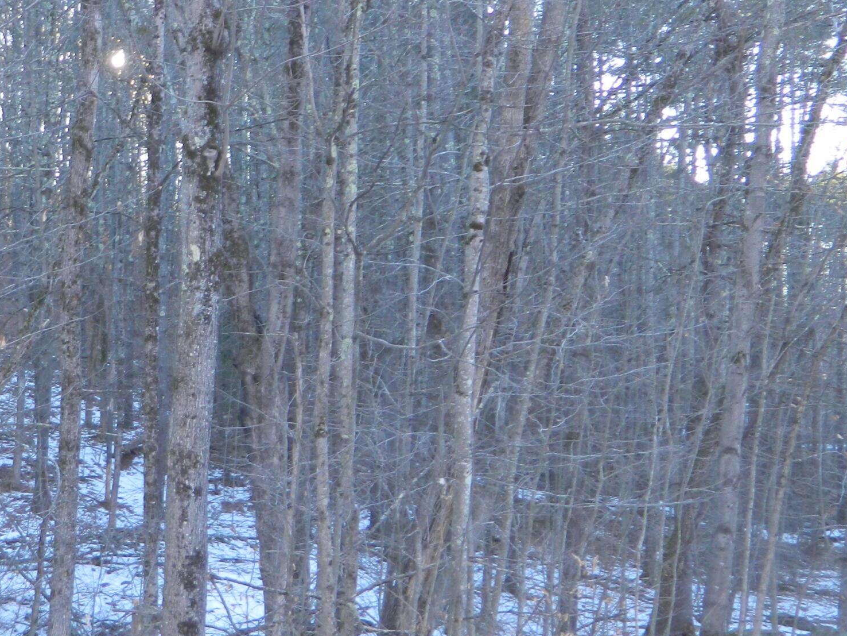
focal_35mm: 63
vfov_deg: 23.3
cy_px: 361
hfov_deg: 30.0
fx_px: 1542
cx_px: 170
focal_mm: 5.6
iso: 110
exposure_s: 1/50
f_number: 3.2
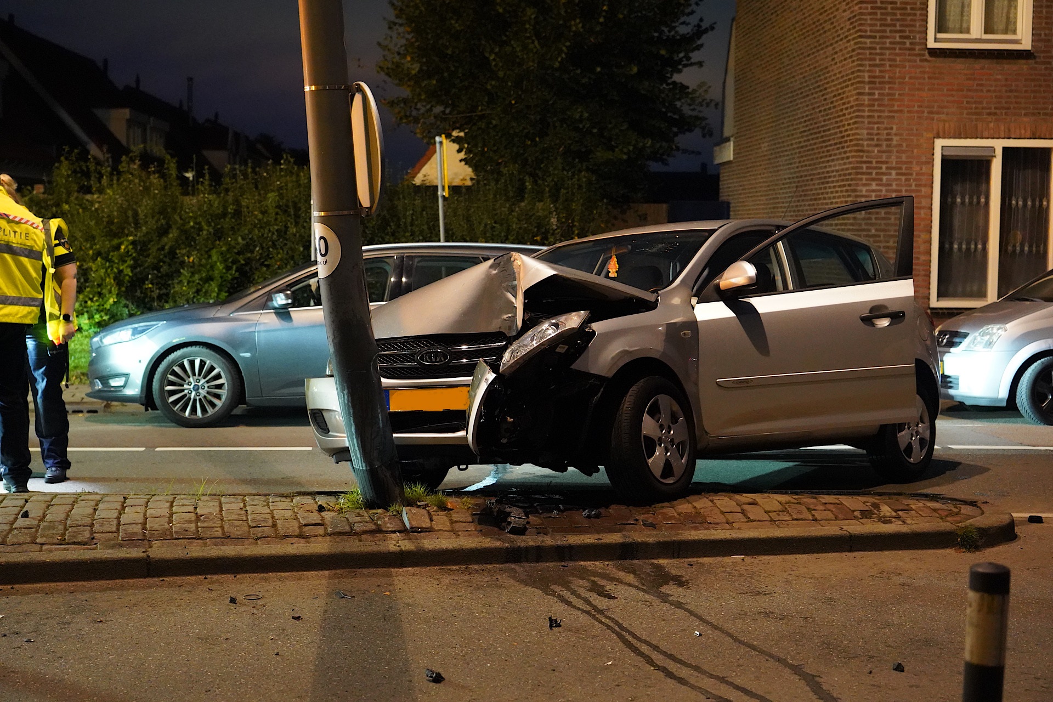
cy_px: 351
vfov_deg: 27.5
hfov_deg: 40.3
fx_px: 1433
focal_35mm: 49
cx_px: 526
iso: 12800
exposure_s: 1/30
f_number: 4
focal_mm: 49
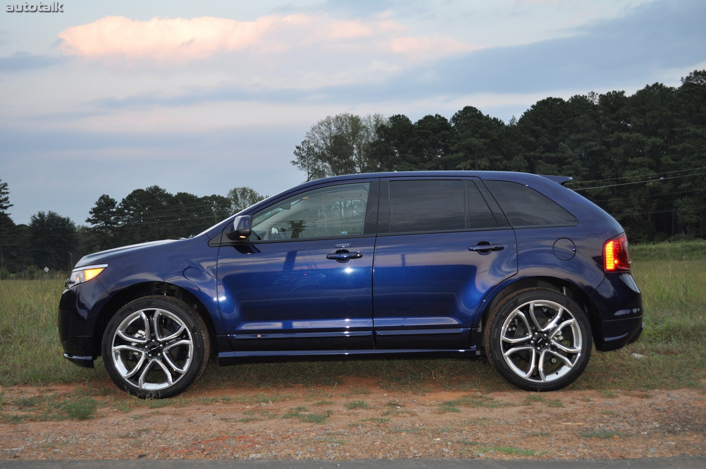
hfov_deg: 46.4
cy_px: 234
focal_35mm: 42
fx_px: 823
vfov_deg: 31.8
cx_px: 353
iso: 500
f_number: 4.5
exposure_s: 1/125
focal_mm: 28
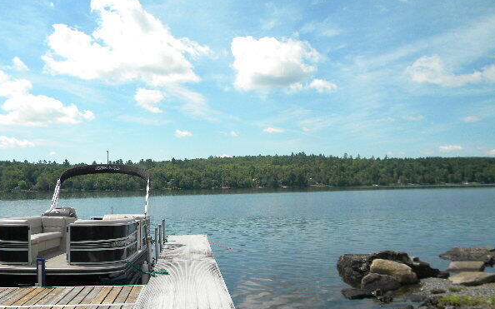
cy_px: 168
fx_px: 432
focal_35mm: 32
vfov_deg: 39.4
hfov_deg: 59.6
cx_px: 233
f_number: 7
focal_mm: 5
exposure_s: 1/478
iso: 110
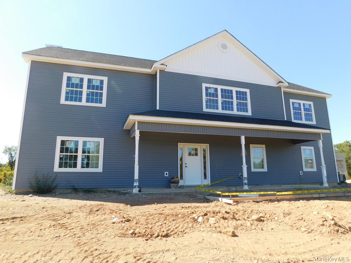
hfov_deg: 73.9
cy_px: 132
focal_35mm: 23
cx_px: 176
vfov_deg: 58.9
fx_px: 233
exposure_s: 1/640
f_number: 3
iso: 125
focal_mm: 4
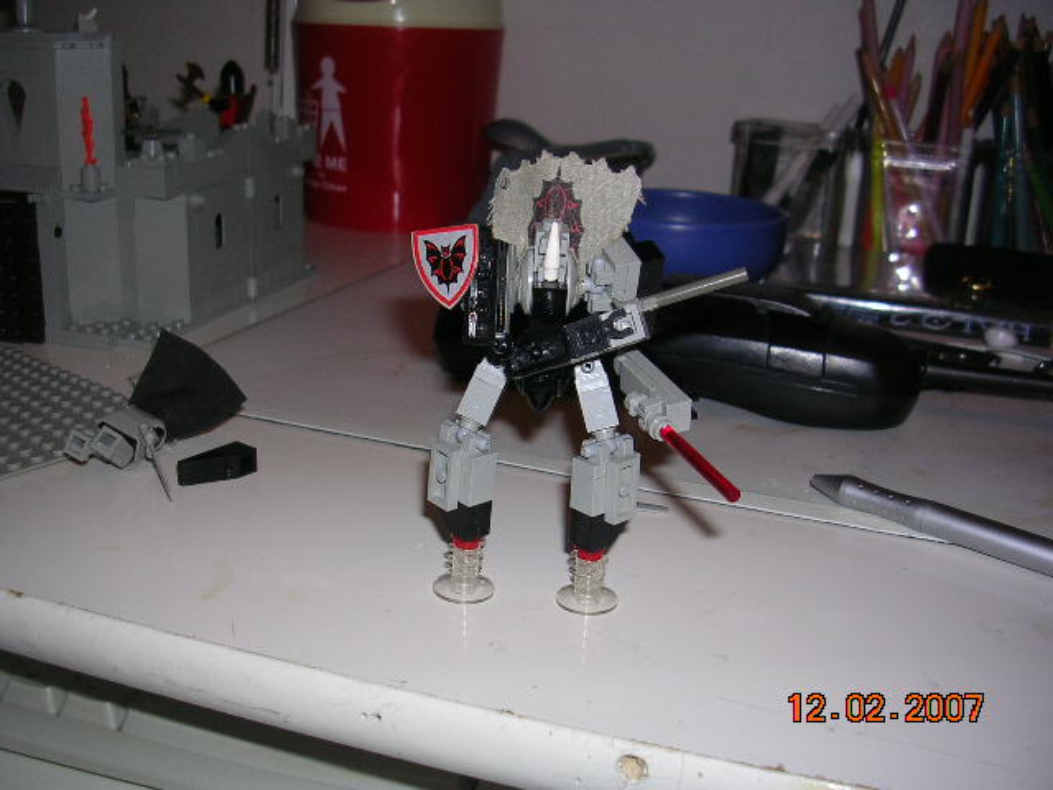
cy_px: 395
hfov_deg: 49.0
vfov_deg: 37.7
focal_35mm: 38
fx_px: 1156
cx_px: 526
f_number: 2.8
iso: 50
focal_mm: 5.8
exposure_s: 1/60.1
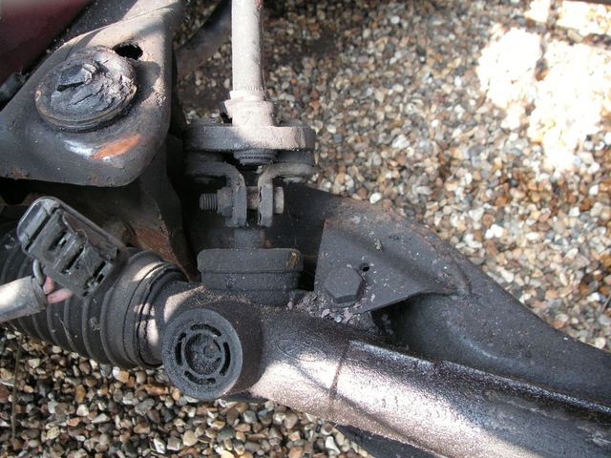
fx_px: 671
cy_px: 229
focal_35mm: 38
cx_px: 306
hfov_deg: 49.0
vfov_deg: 37.7
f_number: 3.3
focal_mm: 6.3
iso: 80
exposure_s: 1/45
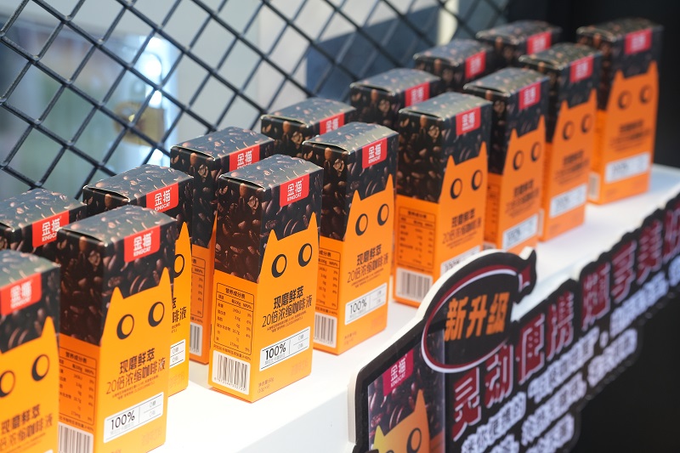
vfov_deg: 12.7
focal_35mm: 108
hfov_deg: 18.9
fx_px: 2039
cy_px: 226
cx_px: 340
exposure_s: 1/160
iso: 1250
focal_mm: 108
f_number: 7.1
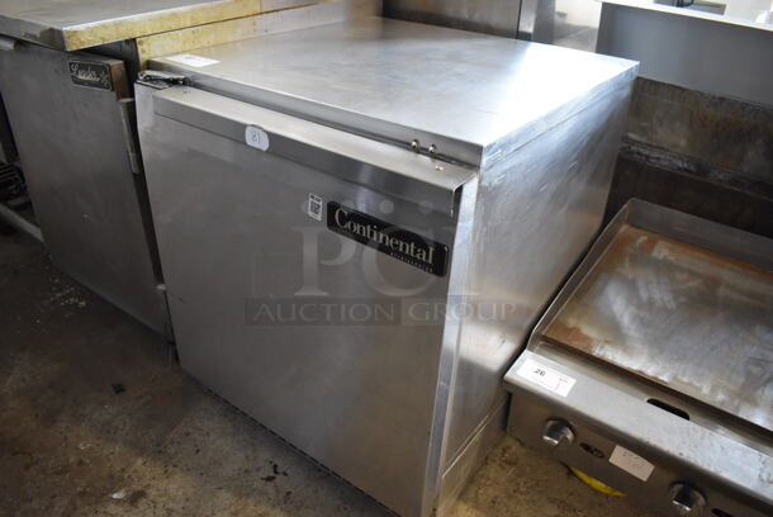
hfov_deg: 67.3
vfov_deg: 48.0
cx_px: 386
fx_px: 580
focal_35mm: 27
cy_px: 258
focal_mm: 18
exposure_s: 1/125
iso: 1800
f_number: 3.5
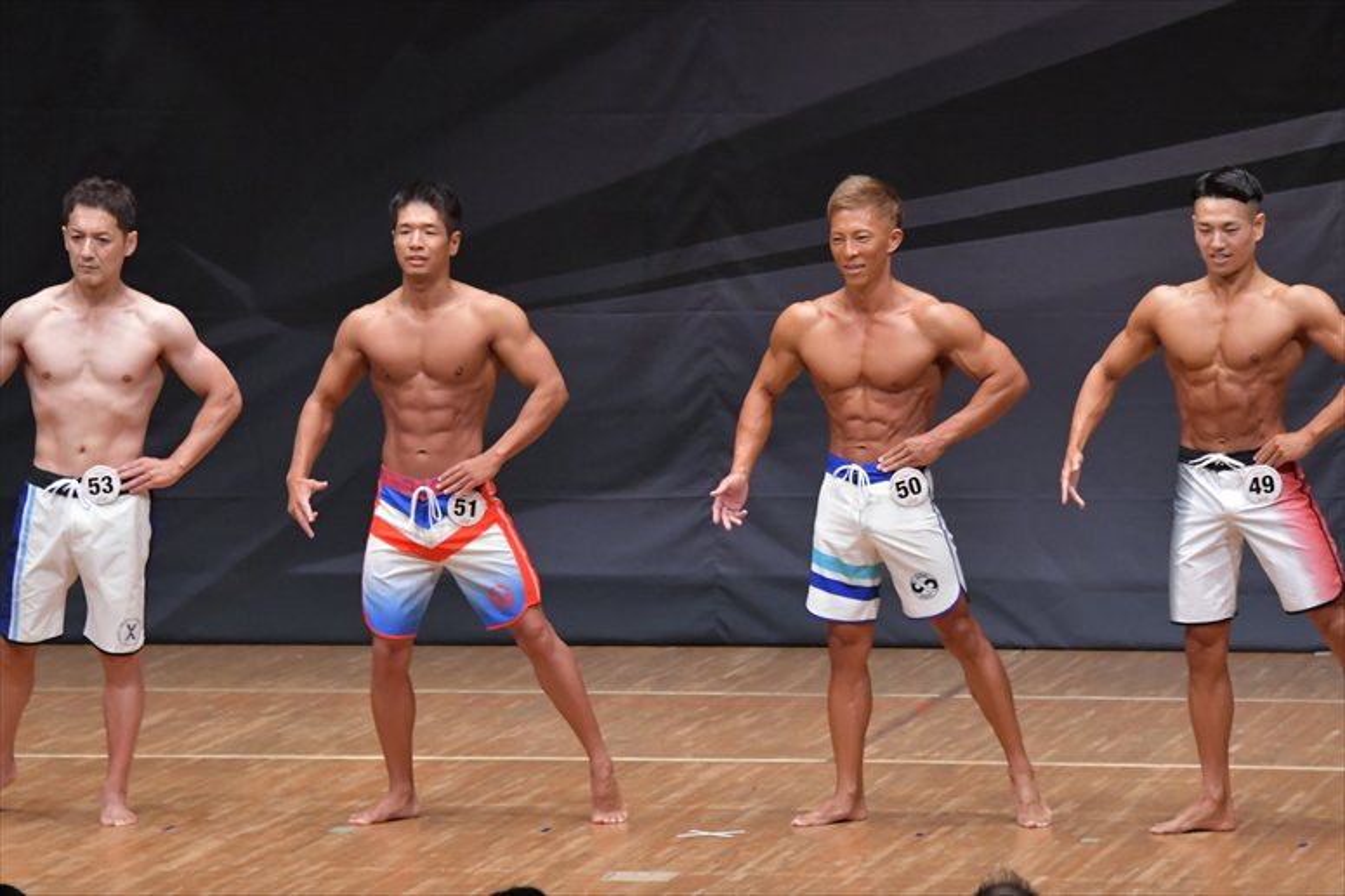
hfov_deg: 9.2
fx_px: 8402
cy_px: 448
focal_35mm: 225
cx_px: 672
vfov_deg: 6.1
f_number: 5.6
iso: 6400
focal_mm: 150
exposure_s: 1/400
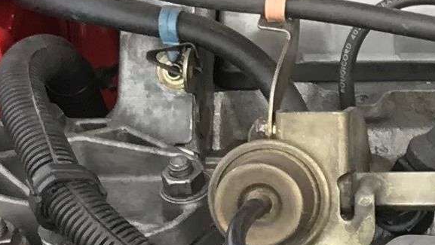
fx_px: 2458
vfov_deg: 5.7
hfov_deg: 9.3
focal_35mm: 213
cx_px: 951
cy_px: 140
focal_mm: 3.99
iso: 32
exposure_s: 1/100
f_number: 1.8
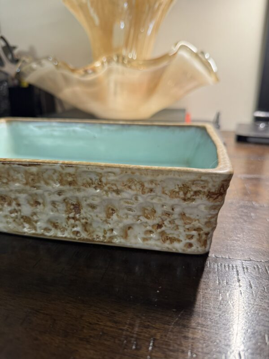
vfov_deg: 71.6
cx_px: 134
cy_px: 180
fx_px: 249
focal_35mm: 24
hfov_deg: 56.8
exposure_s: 1/60
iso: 250
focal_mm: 6.76
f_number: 1.78
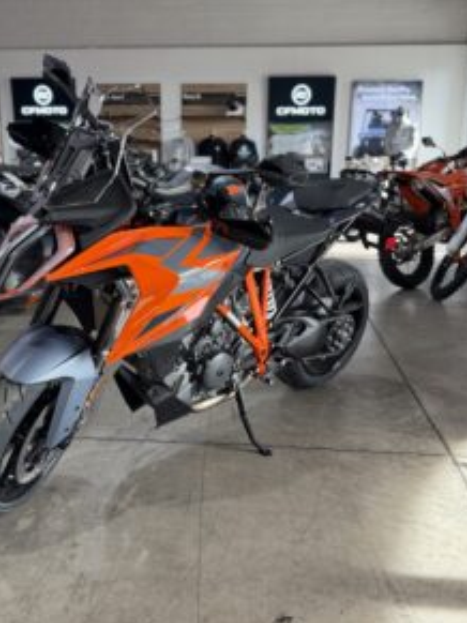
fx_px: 594
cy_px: 319
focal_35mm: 33
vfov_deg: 55.4
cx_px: 221
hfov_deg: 42.9
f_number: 1.78
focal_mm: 6.76
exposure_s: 1/200
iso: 125
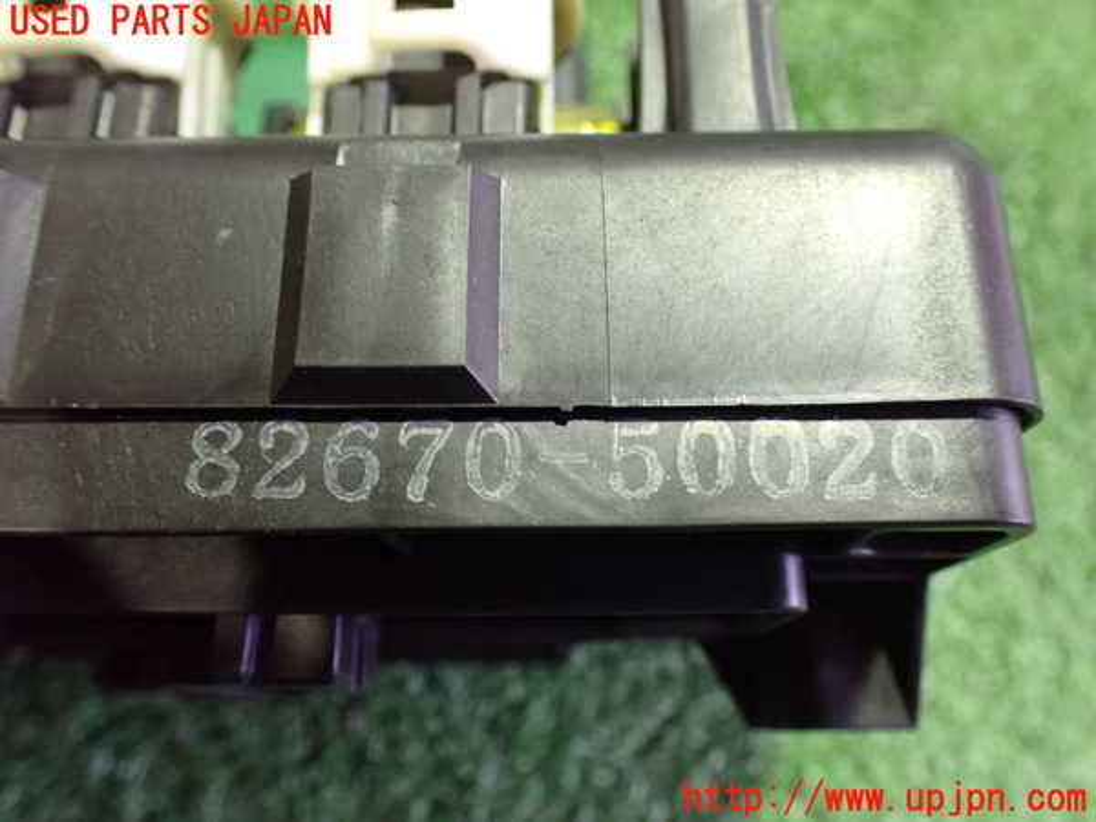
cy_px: 411
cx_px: 548
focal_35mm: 30
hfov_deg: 60.0
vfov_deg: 46.8
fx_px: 950
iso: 1250
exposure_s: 1/30
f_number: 2.3
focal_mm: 5.4
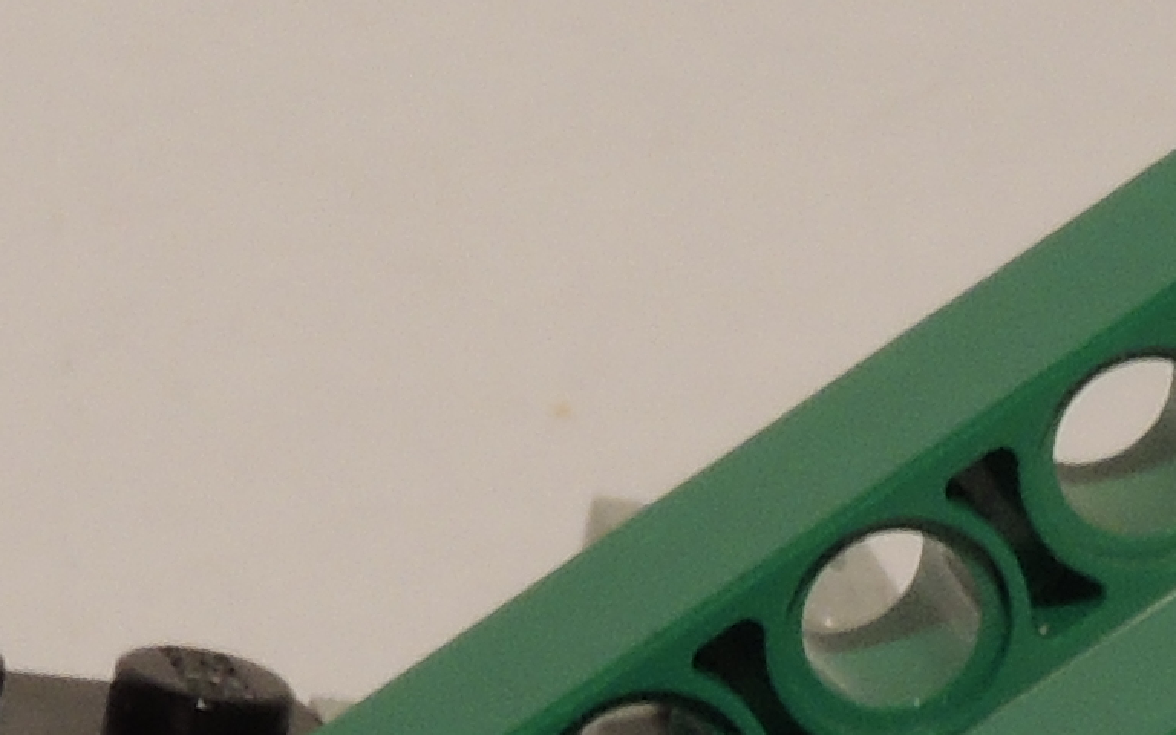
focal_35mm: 859
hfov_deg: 2.4
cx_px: 524
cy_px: 1651
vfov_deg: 1.5
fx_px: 27531
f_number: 6.8
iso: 100
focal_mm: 24
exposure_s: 1/2.5
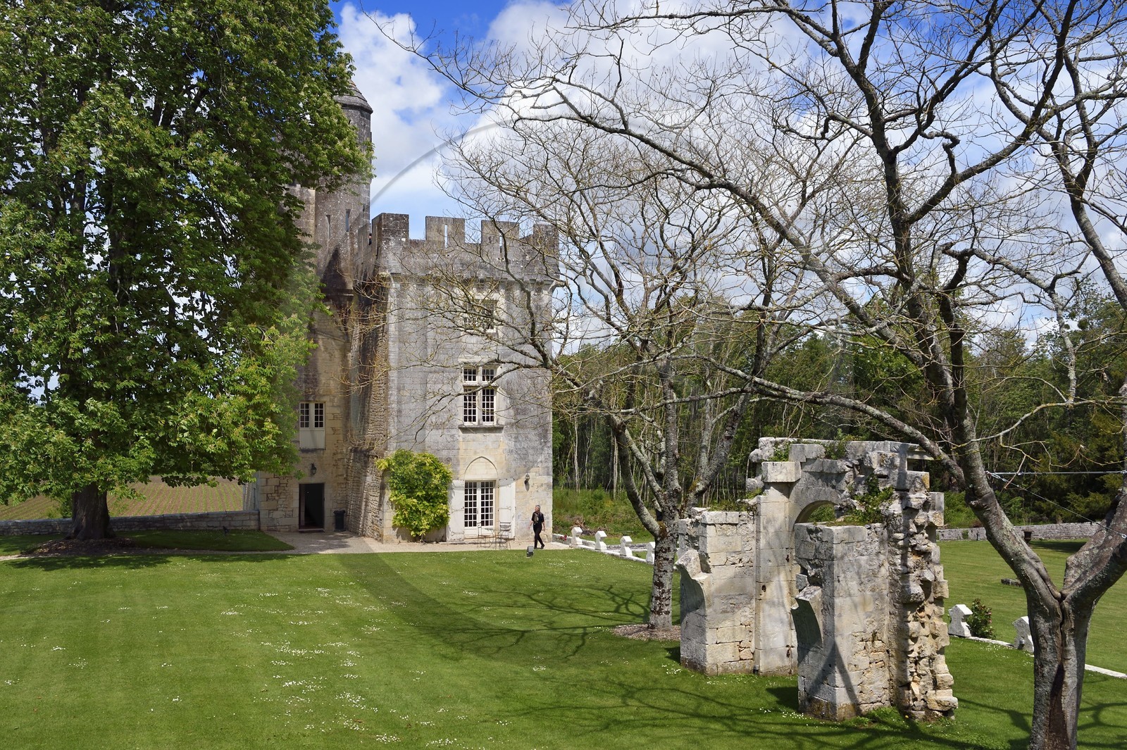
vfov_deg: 37.8
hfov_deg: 54.5
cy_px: 375
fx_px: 1095
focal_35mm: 35
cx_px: 564
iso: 200
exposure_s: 1/250
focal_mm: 35
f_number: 13
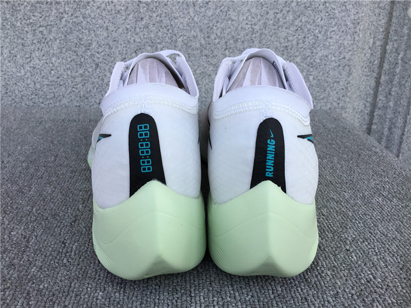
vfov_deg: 45.4
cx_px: 206
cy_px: 154
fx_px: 368
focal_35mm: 31
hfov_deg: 58.4
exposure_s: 1/570
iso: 25
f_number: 2.4
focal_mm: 3.3
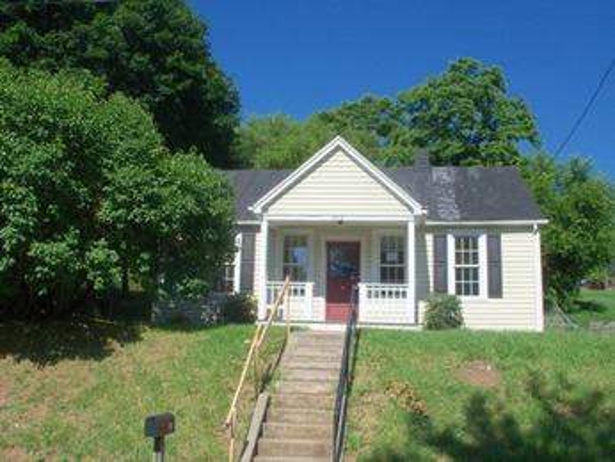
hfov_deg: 52.6
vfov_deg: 40.7
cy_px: 231
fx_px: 622
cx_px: 308
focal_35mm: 35
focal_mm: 6.3
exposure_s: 1/400
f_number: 5.5
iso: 80
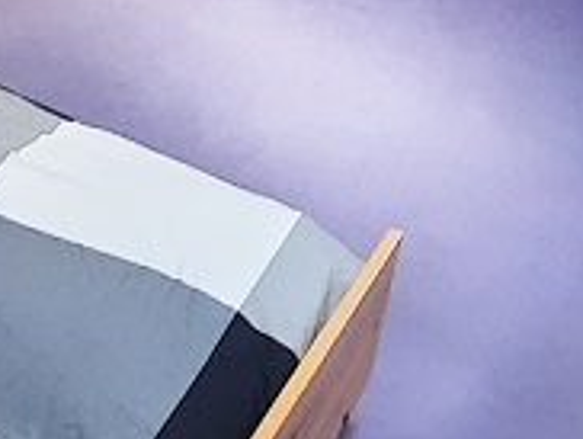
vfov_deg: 17.8
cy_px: -154
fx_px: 1299
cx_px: 19
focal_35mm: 77
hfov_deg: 24.3
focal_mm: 1.74
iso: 640
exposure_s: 1/20
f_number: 2.2
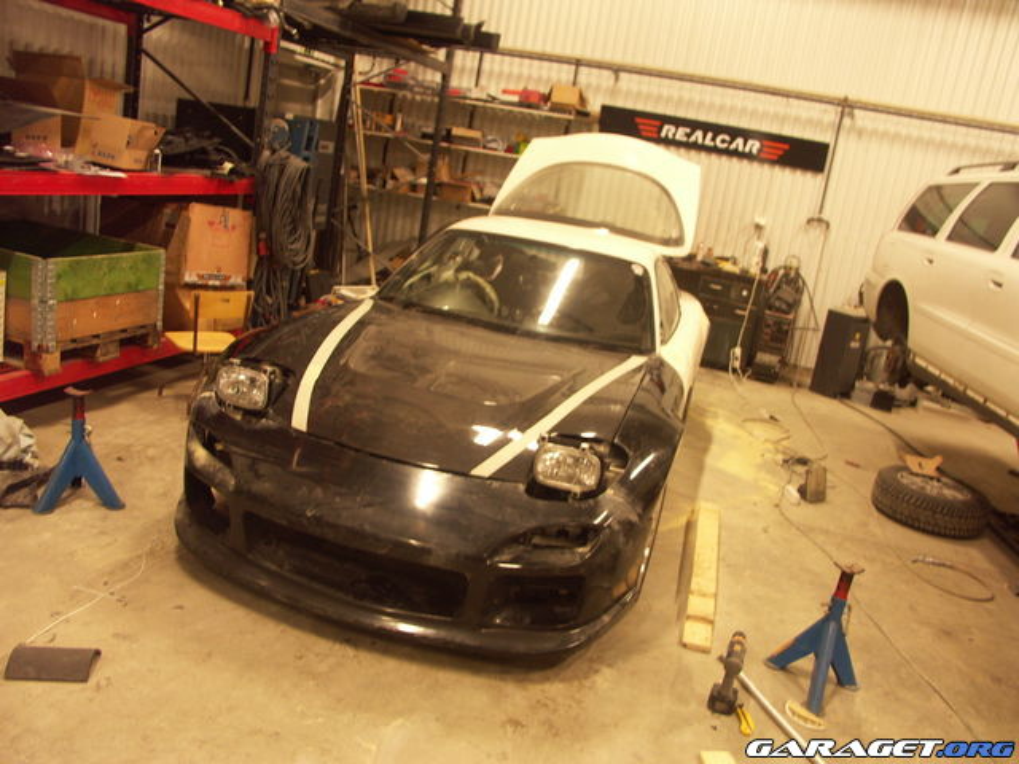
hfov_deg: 63.4
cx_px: 510
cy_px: 382
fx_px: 824
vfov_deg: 49.7
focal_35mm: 28
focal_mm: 7.21
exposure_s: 1/10
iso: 160
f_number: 2.8
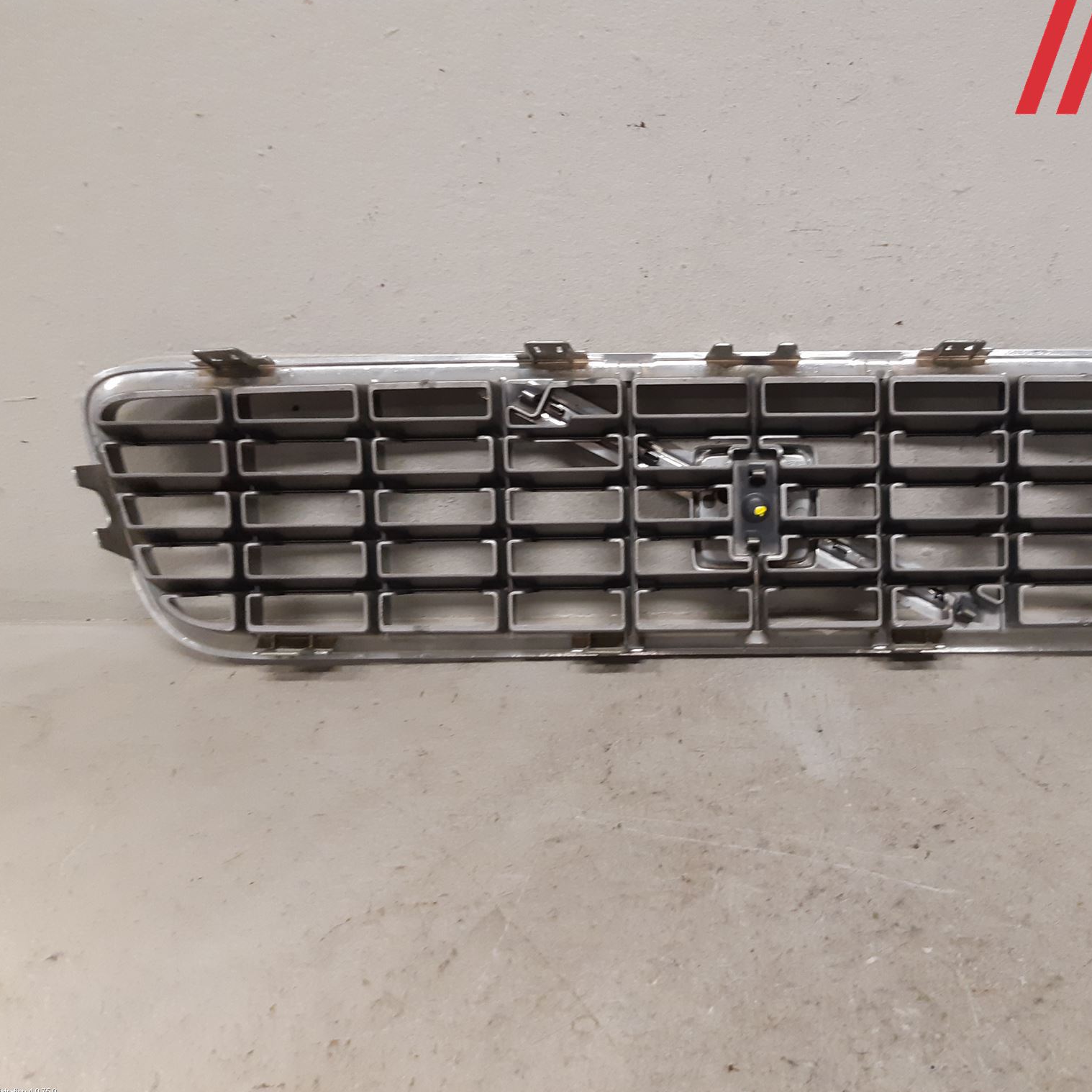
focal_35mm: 31
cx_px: 720
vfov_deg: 52.5
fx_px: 1106
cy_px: 545
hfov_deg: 51.6
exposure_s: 1/50
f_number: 1.7
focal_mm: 3.93
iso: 200
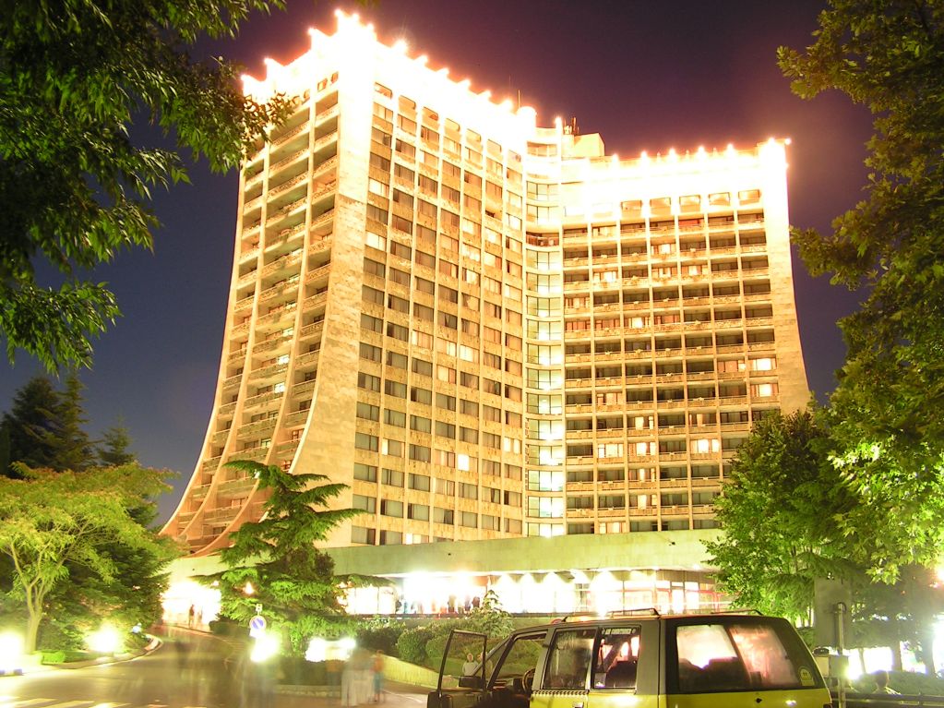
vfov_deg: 39.6
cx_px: 472
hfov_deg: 51.4
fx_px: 982
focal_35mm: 36
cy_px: 354
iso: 64
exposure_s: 10
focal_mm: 6
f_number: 3.2
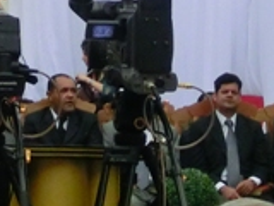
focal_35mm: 444
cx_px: 14
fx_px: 3514
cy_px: -110
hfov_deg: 4.5
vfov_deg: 3.3
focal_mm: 19.64
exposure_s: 1/60
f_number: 5.5
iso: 640
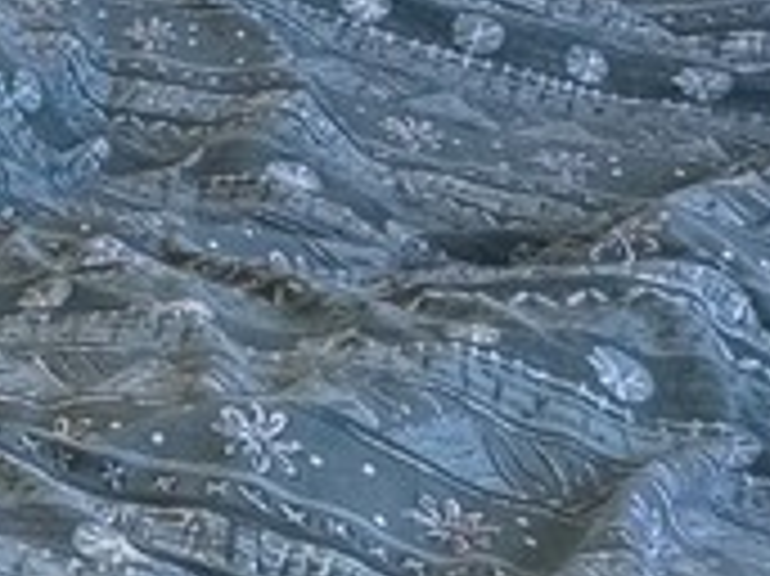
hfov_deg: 18.4
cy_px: -266
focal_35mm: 84
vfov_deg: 16.2
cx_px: -612
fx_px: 1867
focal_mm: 2.22
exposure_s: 1/99
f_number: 2.2
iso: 200
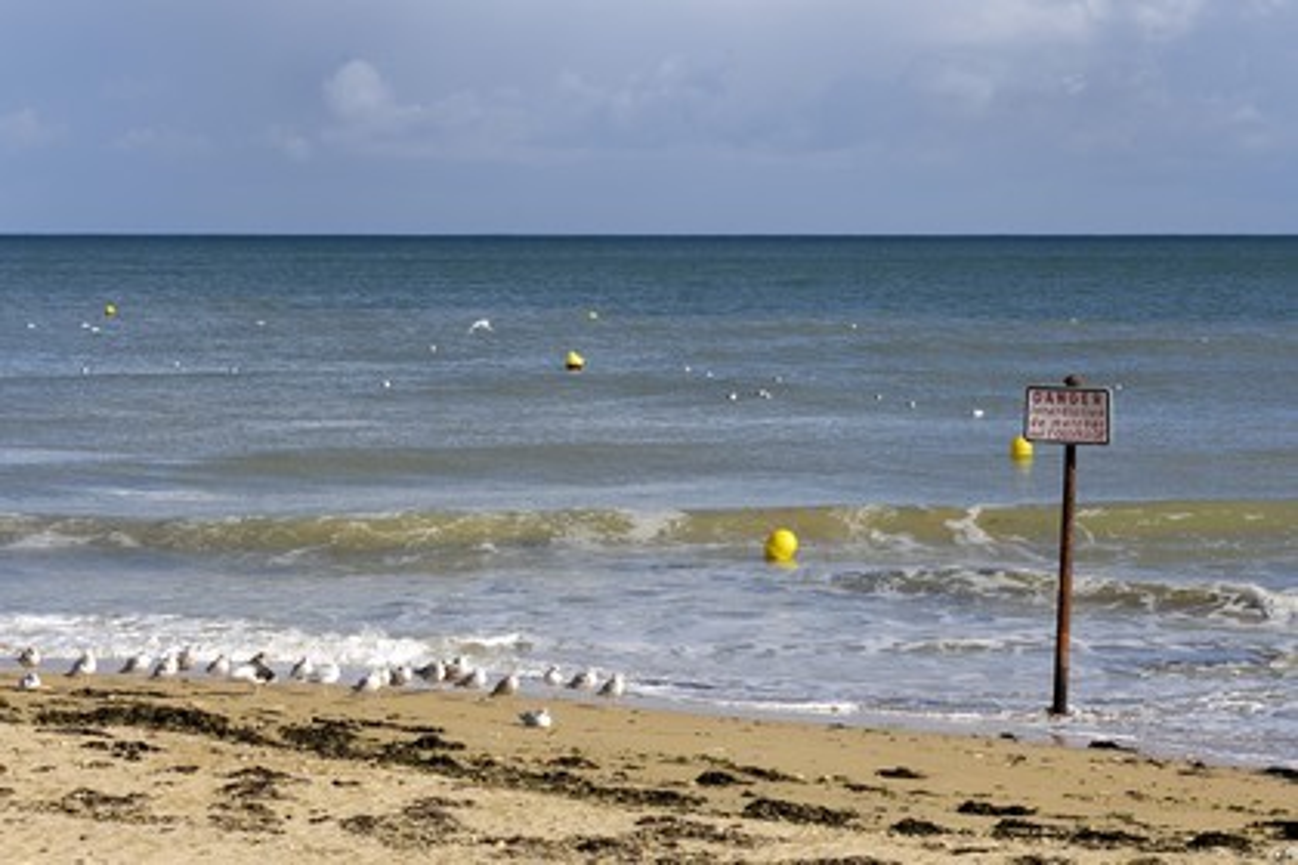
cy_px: 432
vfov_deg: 13.0
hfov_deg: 19.5
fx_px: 3786
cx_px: 649
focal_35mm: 105
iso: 100
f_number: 10
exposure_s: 1/160
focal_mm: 70
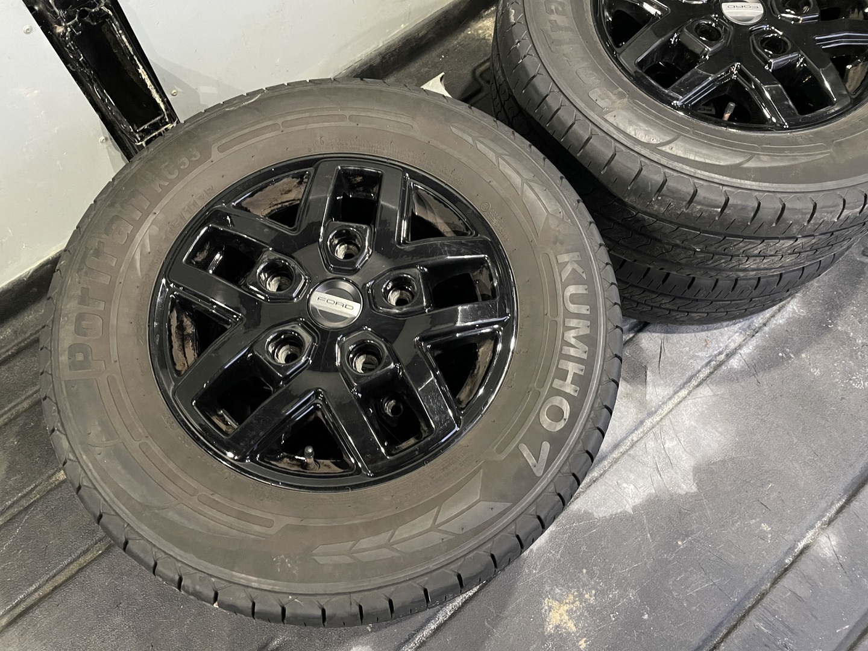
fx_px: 652
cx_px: 434
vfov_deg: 53.1
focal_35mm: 26
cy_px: 326
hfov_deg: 67.3
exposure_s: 1/30
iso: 640
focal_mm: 4.2
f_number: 1.6
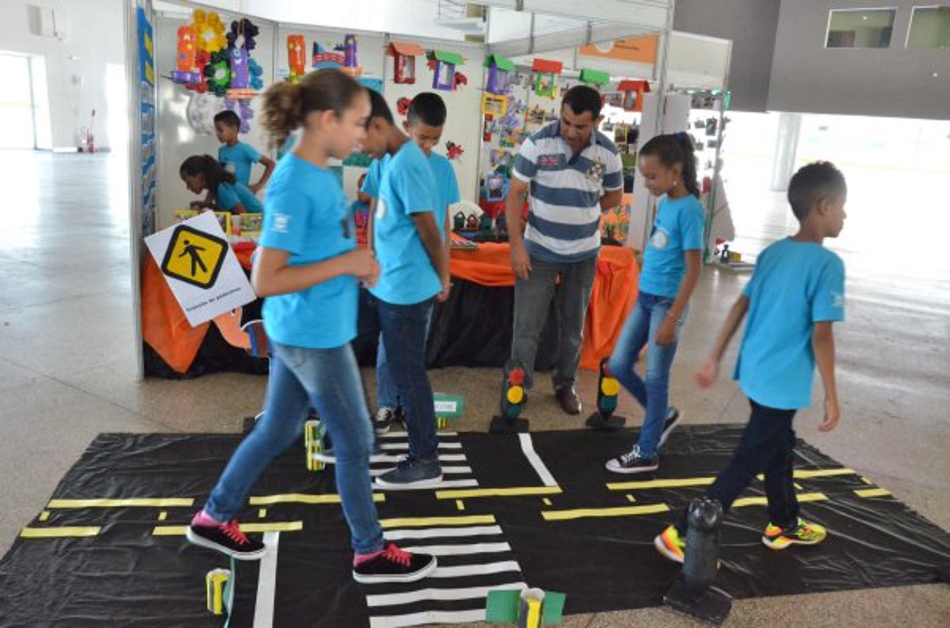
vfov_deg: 47.7
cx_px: 475
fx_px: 711
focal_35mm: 27
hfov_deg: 67.5
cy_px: 314
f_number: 6.3
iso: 4000
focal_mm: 18
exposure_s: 1/60
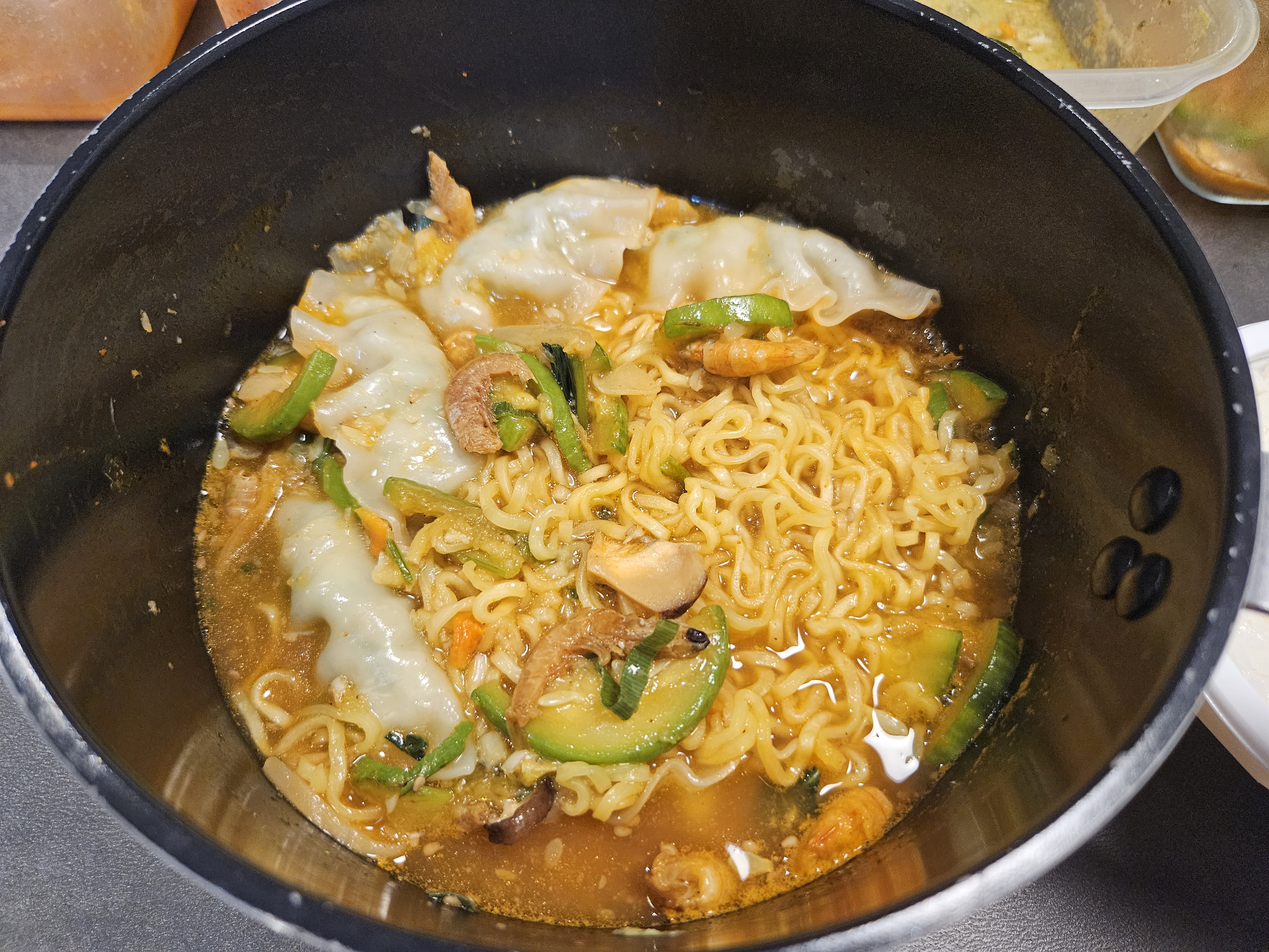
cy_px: 476
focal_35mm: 23
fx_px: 843
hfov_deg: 73.9
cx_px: 634
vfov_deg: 58.9
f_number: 1.8
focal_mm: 5.4
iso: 640
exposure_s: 1/120
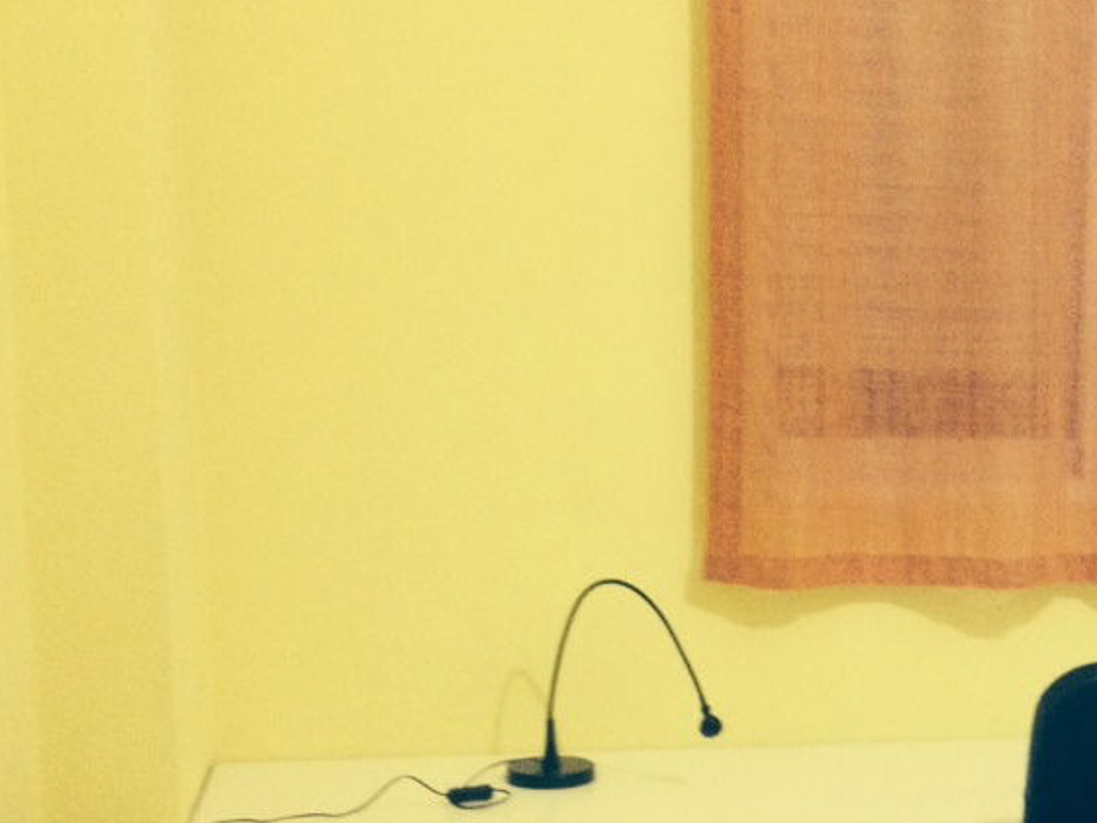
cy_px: 664
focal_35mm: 80
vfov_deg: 18.3
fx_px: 2535
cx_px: 1209
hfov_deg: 23.0
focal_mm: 4.28
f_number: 2.4
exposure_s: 1/20
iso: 400
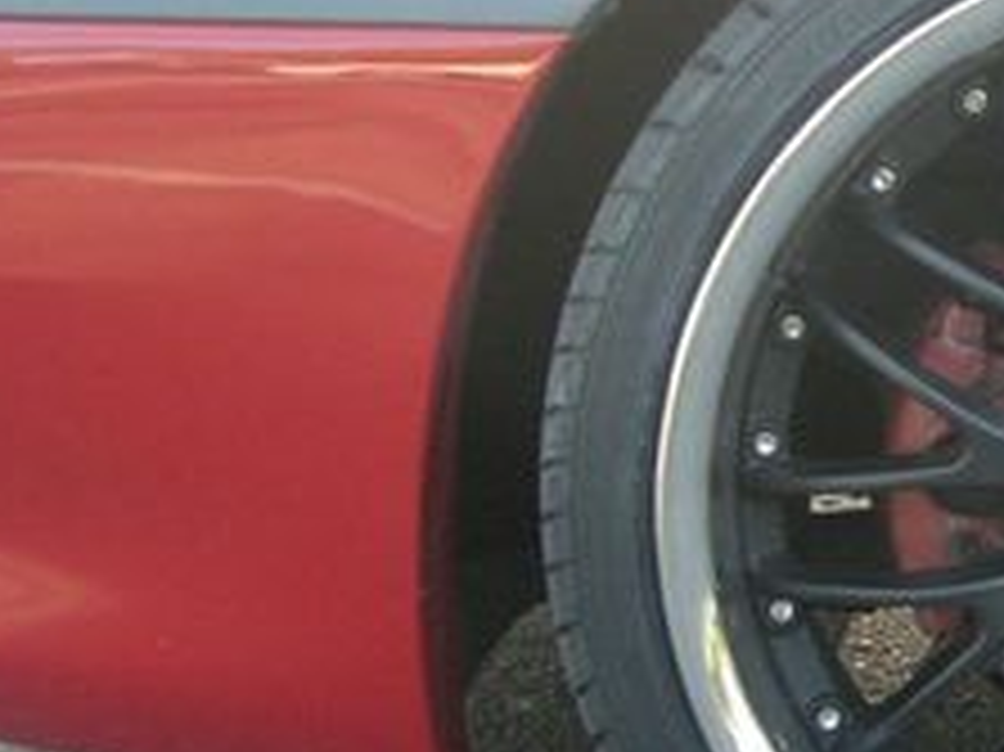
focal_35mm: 109
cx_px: 1238
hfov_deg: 17.2
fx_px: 3160
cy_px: 194
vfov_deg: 13.5
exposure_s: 1/320
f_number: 2.8
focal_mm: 7.9
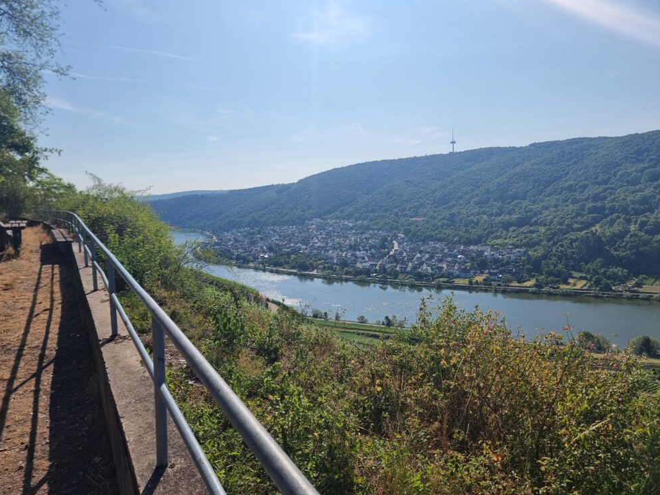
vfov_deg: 54.9
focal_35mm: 25
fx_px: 477
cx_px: 319
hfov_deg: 69.4
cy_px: 242
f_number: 1.8
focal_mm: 6.7
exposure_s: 1/2336
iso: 50
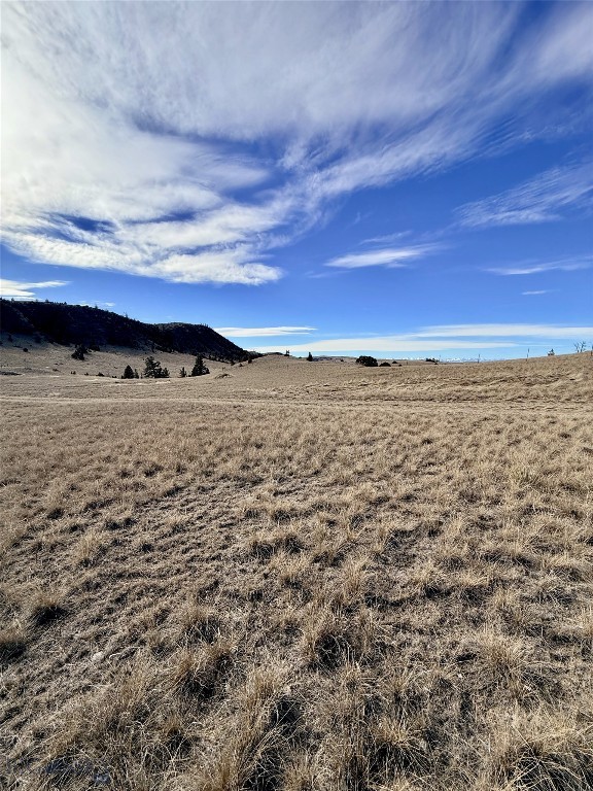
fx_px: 320
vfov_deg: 102.1
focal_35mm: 14
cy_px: 396
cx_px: 296
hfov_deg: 85.7
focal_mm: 2.22
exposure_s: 1/1961
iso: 50
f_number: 2.2
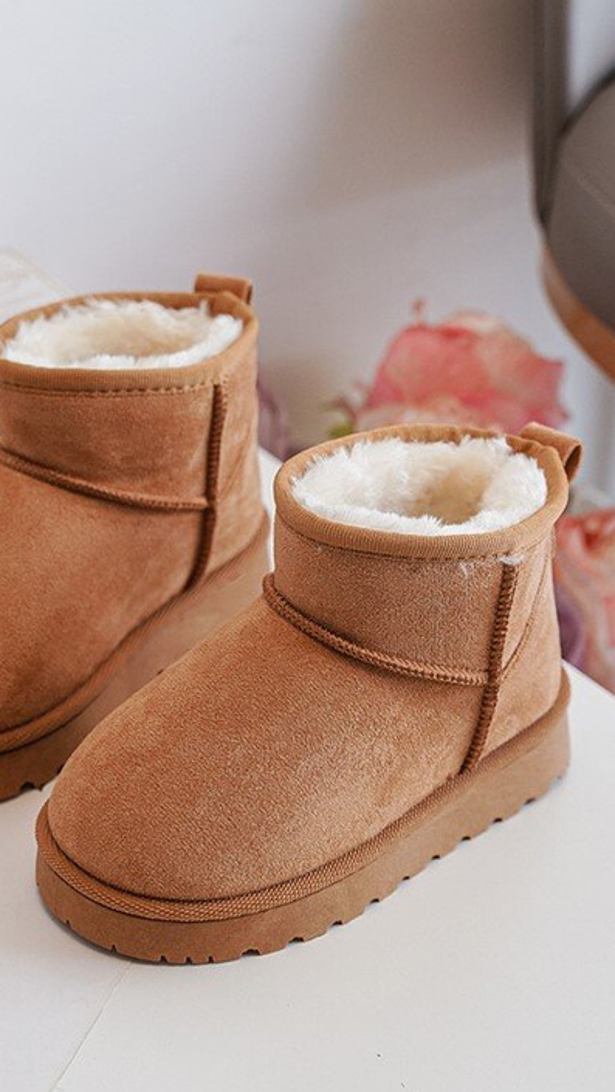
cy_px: 567
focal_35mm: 49
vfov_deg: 42.1
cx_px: 240
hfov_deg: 24.4
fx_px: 1419
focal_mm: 44
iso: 500
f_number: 4
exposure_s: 1/100
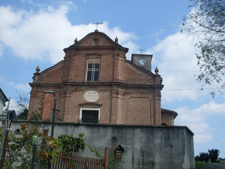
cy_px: 84
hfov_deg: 49.0
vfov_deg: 37.7
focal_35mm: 38
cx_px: 112
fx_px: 247
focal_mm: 6.3
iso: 80
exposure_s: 1/180
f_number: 8.4
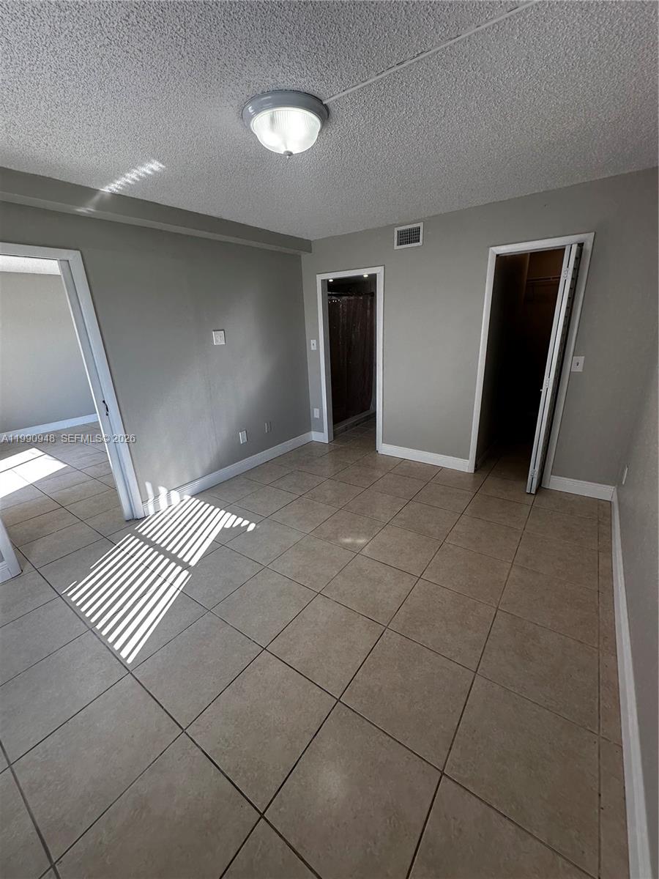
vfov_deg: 102.1
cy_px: 440
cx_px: 330
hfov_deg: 85.7
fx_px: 355
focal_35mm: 14
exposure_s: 1/129
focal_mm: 2.22
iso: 40
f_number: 2.2
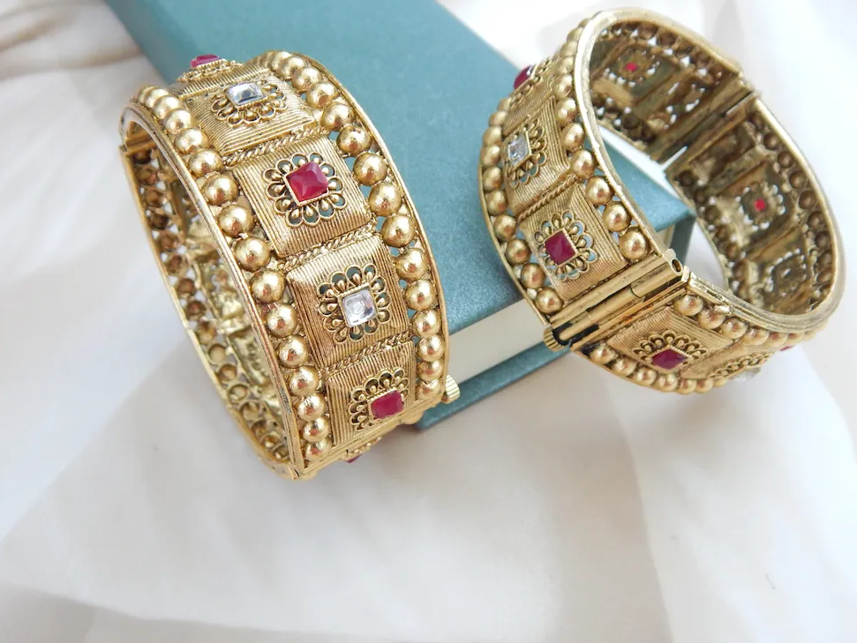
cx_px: 424
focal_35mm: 35
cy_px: 318
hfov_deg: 52.6
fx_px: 867
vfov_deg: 40.7
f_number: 3.3
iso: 400
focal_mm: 6.1
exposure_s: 1/13
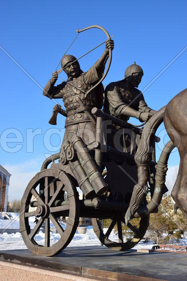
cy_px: 140
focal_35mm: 39
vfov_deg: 49.5
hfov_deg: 34.2
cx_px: 94
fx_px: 304
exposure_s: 1/160
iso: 100
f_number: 9
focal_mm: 26
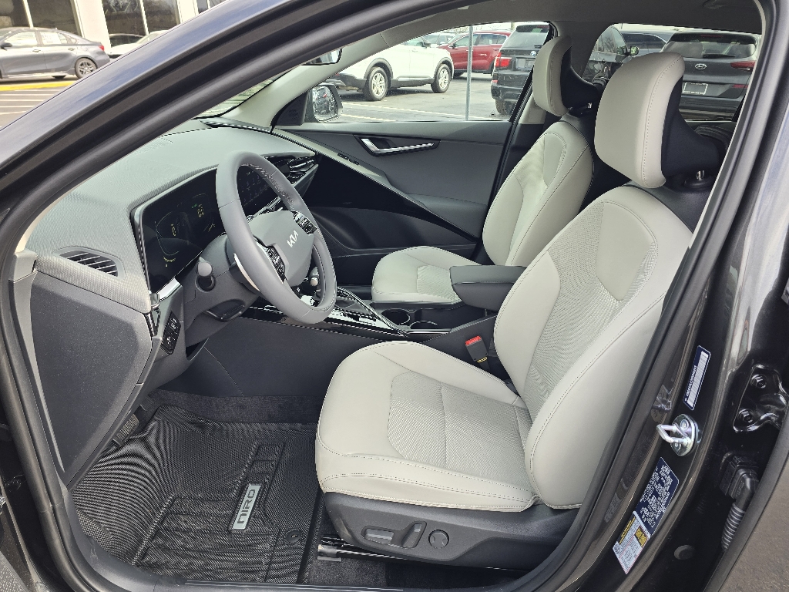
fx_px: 524
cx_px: 394
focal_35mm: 23
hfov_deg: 73.9
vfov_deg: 58.9
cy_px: 296
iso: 25
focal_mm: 6.3
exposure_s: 1/182
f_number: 1.7
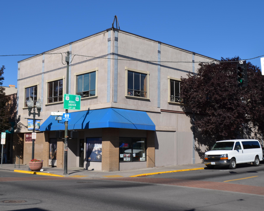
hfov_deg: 41.1
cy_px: 105
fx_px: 352
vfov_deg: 33.4
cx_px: 138
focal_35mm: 45
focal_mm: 26
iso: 100
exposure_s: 1/200
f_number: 10
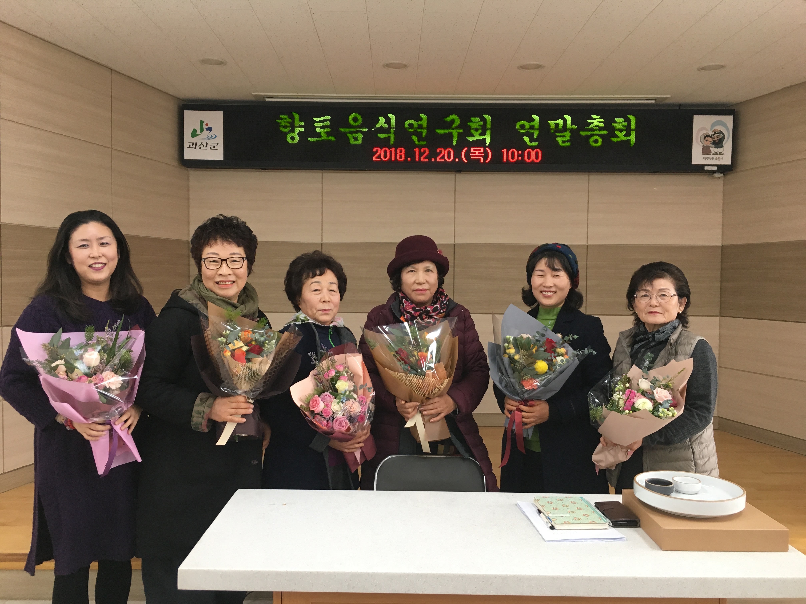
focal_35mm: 29
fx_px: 675
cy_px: 302
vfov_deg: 48.2
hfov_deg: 61.7
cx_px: 403
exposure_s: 1/30
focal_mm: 4.15
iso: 40
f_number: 2.2
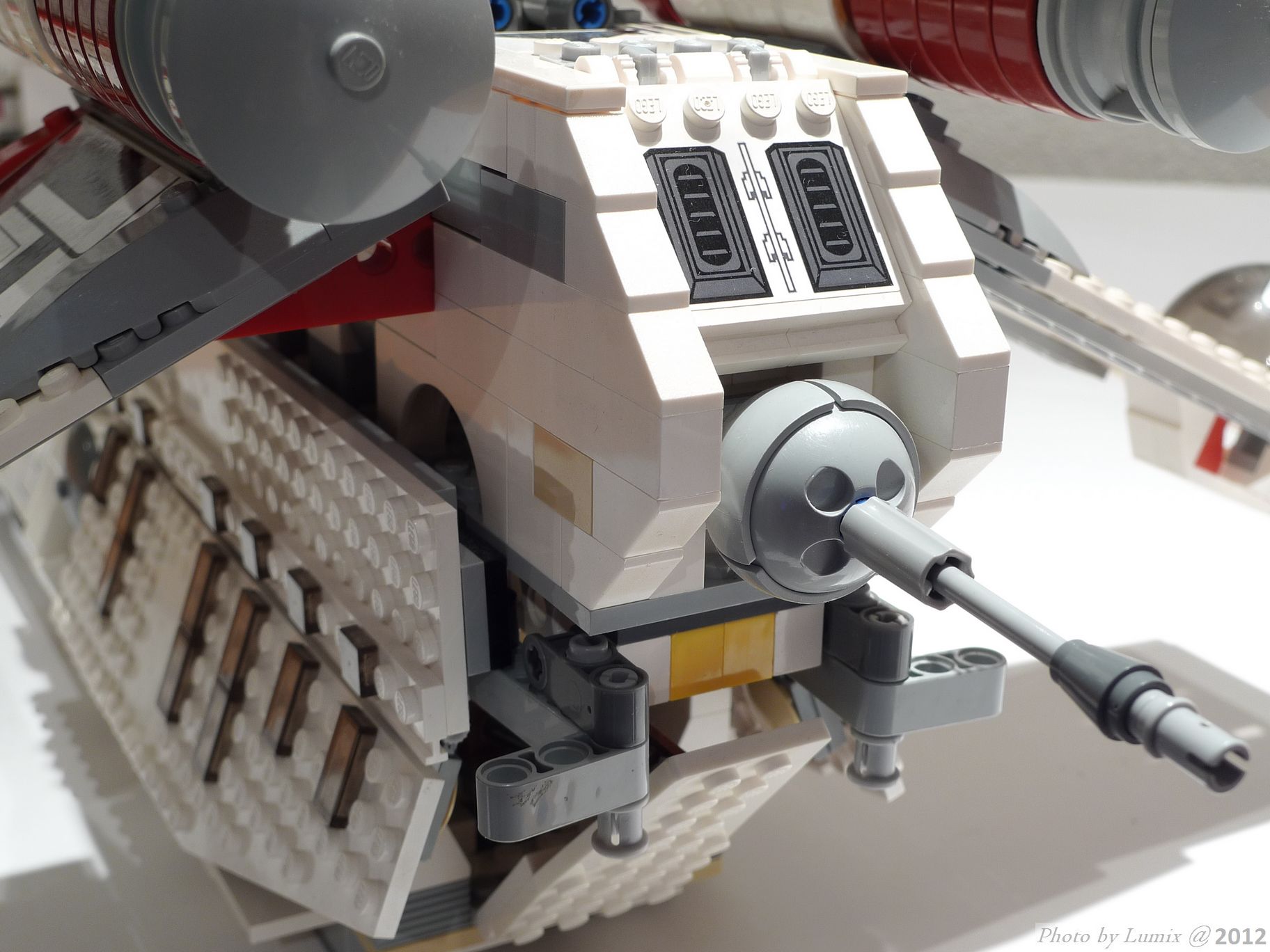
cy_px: 476
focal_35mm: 48
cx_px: 635
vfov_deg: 30.3
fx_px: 1761
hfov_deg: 39.7
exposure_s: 1
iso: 80
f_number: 4.5
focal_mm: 10.2
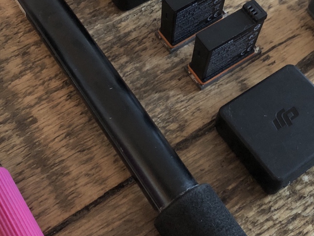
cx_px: 183
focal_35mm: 52
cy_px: 45
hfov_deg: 36.7
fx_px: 472
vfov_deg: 27.5
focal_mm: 3.99
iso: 100
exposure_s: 1/5
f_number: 1.8
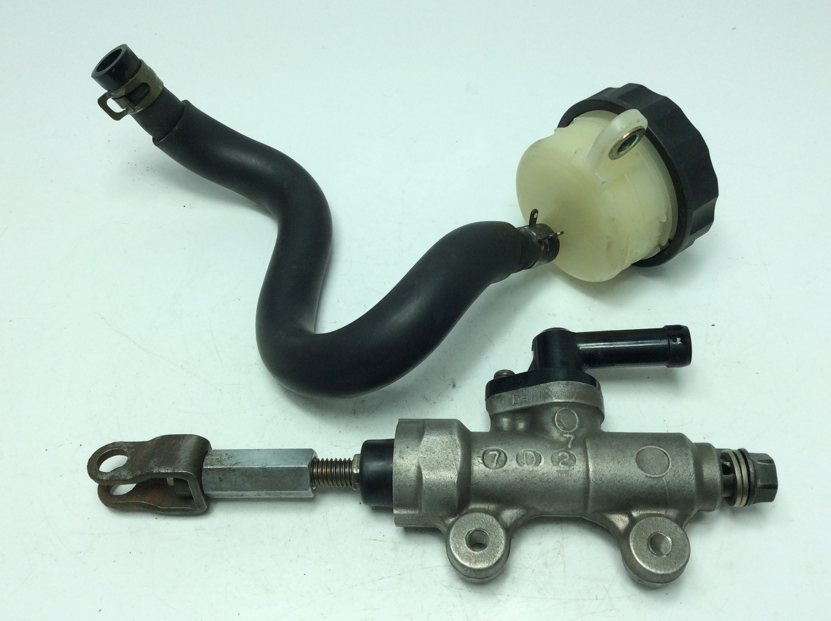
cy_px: 305
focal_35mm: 33
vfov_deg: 42.8
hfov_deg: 55.4
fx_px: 791
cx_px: 411
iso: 32
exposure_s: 1/420
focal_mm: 3.3
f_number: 2.4
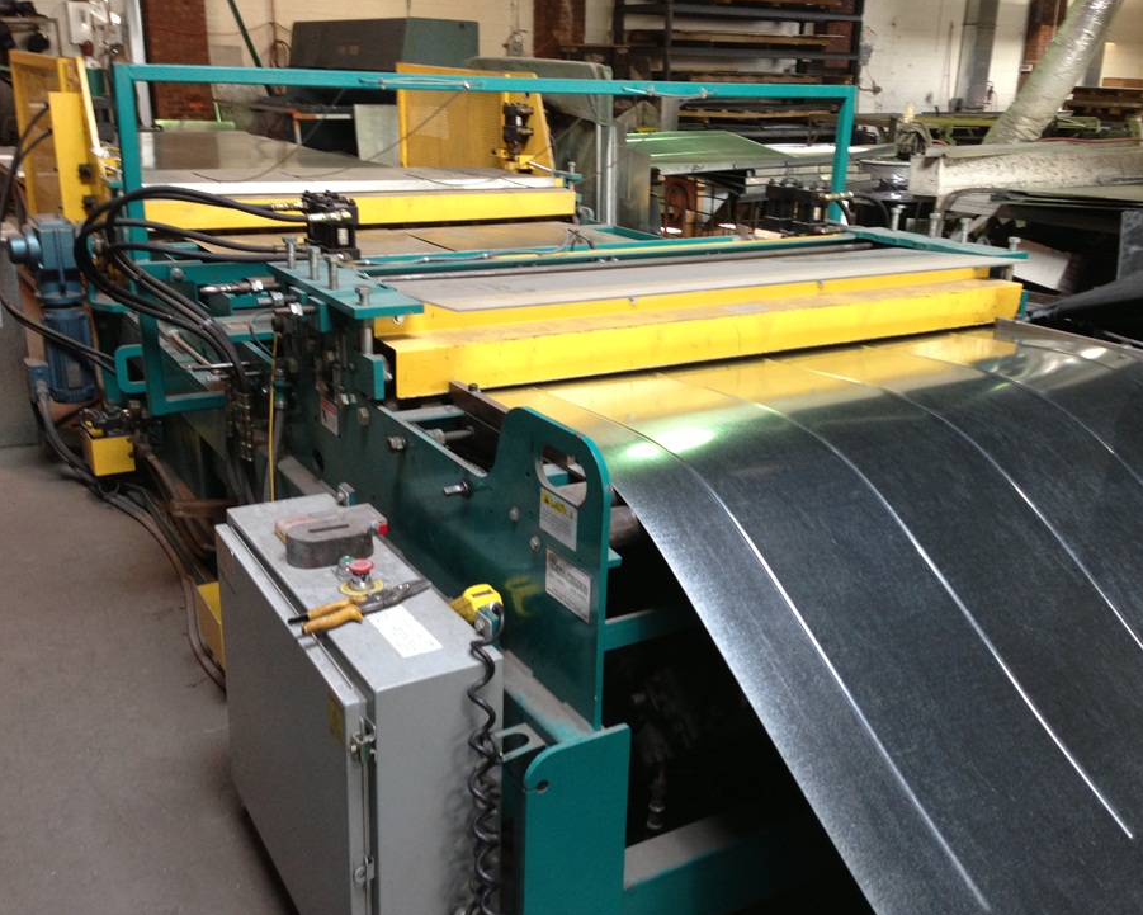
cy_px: 461
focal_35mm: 35
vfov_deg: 42.2
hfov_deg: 51.5
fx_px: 1184
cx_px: 598
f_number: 2.4
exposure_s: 1/20
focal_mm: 4.13
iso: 100
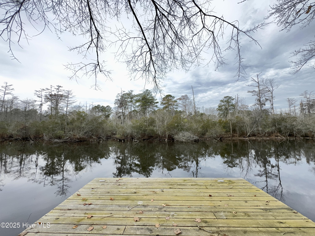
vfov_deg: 85.7
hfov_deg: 102.1
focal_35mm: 14
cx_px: 158
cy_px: 118
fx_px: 127
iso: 40
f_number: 2.2
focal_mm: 2.22
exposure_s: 1/418
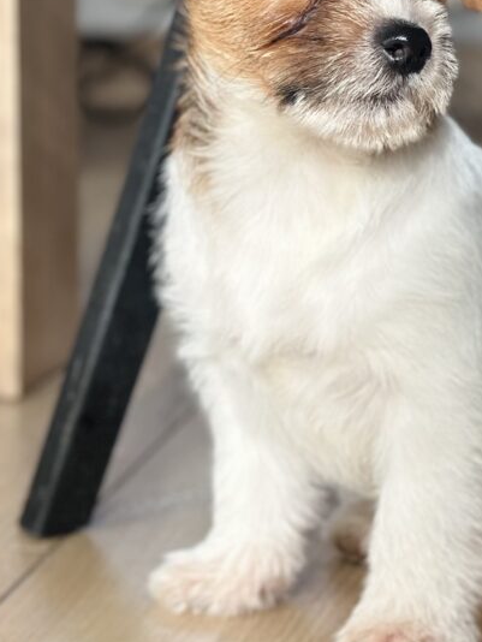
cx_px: 394
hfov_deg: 16.0
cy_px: 213
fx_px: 1707
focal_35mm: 92
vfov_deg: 21.2
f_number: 1.78
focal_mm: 6.86
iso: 80
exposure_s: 1/372
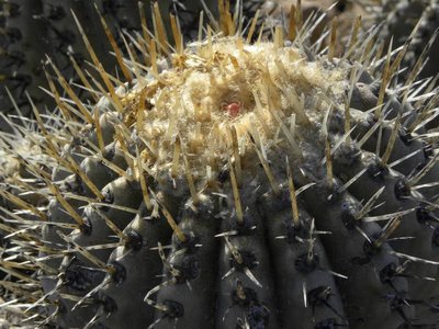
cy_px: 164
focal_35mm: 85
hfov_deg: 23.0
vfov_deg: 17.4
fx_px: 1078
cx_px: 220
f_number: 8
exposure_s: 1/142
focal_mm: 15.1
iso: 64
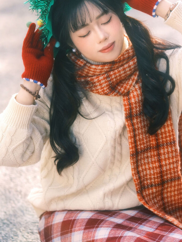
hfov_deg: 11.9
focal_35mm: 124
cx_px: 113
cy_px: 123
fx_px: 870
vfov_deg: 15.9
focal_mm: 56
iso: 320
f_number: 1.4
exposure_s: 1/2700
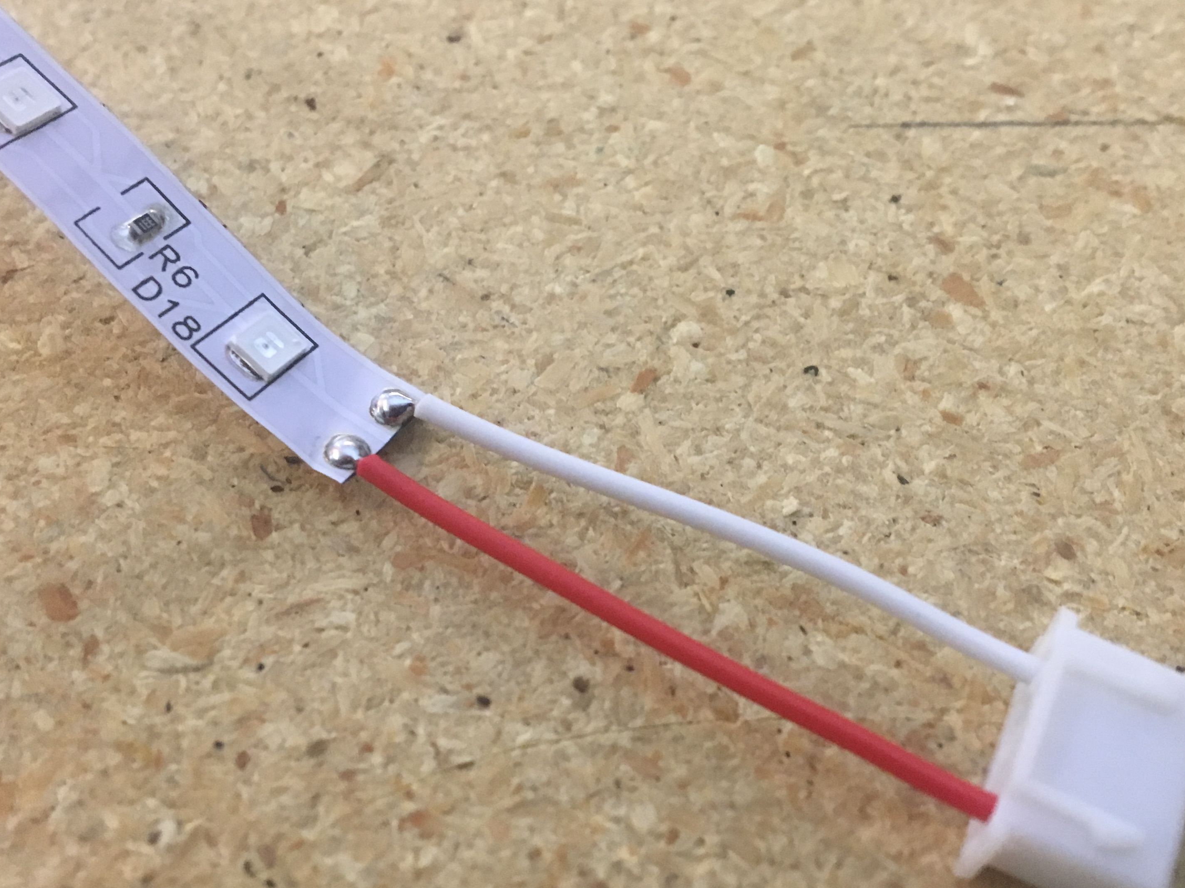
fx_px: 1404
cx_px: 605
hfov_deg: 45.8
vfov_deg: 34.9
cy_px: 568
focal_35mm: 41
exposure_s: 1/30
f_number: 2.2
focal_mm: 4.15
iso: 160
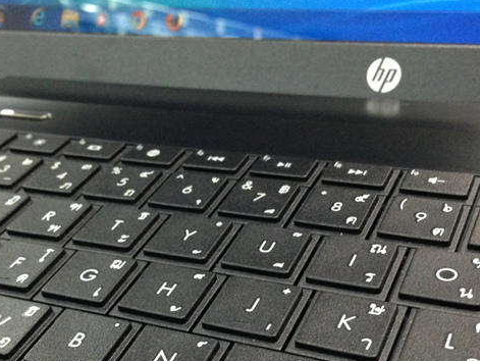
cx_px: 235
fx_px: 777
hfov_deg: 34.3
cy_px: 279
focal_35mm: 56
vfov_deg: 25.8
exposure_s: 1/20
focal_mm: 4.12
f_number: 2.4
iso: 320
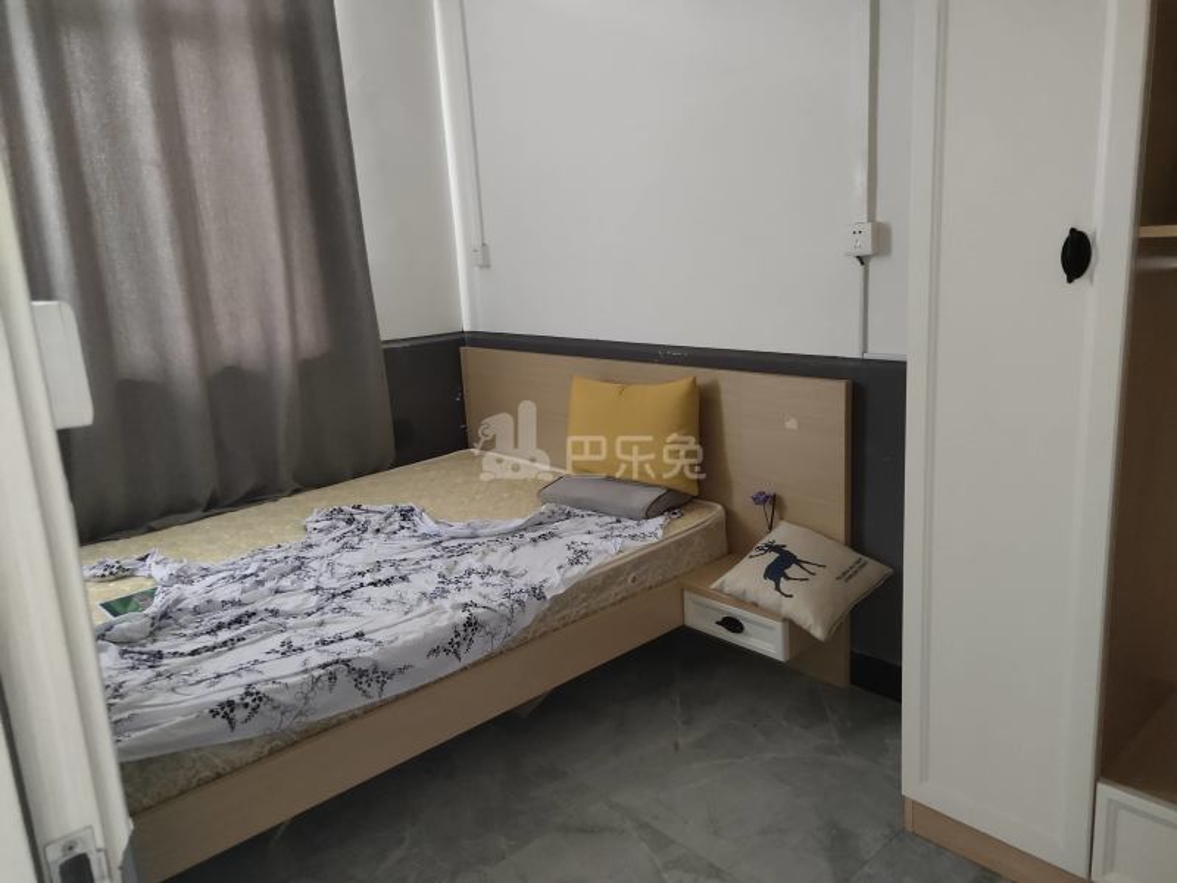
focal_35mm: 30
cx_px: 588
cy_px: 442
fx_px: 1020
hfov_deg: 60.0
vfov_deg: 46.8
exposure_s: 1/33
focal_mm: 4.35
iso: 736
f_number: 1.8
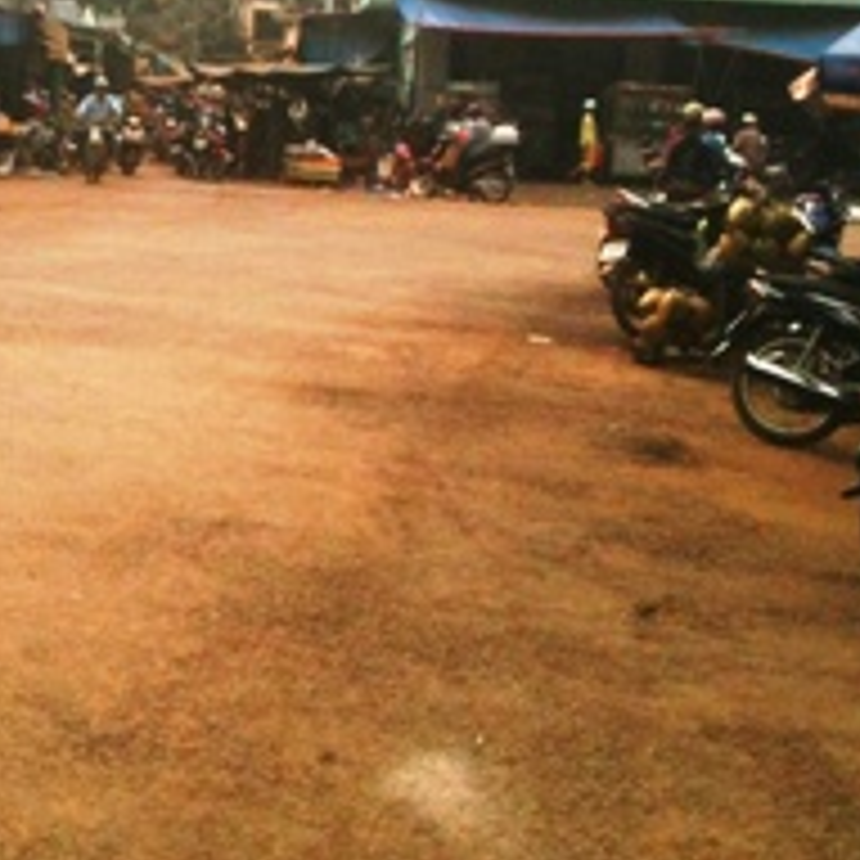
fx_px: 2052
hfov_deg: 23.3
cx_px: 149
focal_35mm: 73
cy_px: 234
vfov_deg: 23.5
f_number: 2.8
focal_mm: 3.85
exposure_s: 1/911
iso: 64
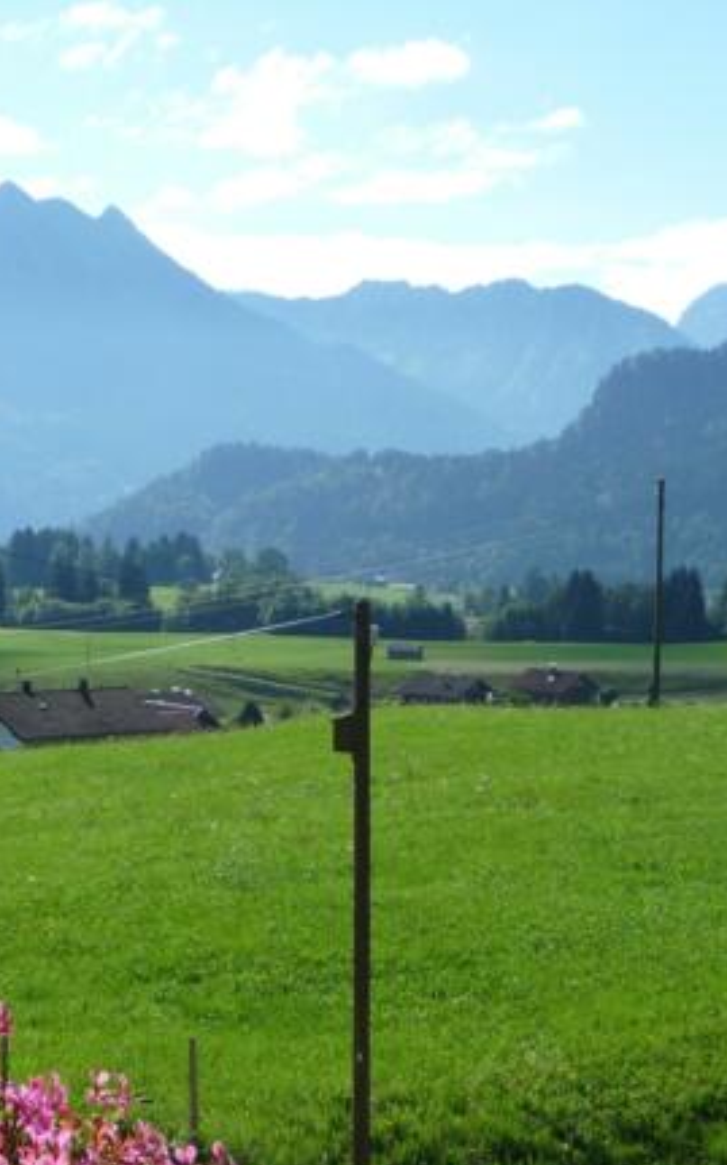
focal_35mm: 65
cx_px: 74
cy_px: 592
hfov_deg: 19.6
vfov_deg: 31.5
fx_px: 2063
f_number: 4.1
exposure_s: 1/640
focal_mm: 7.6
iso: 100
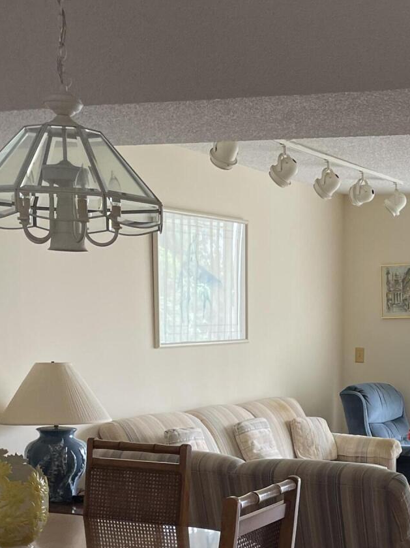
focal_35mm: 62
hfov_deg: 22.7
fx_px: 979
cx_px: 414
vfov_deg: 30.2
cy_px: 464
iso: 80
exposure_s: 1/120
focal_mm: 4.2
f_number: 1.6
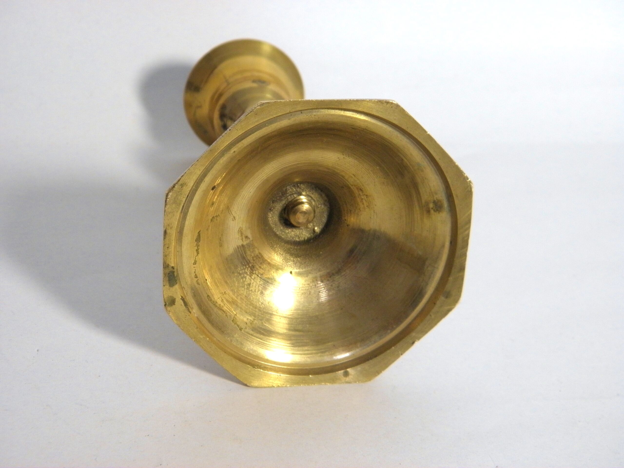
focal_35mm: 68
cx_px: 312
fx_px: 1226
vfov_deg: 21.6
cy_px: 234
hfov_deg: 28.6
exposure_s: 1/20
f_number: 4.3
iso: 200
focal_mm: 12.2
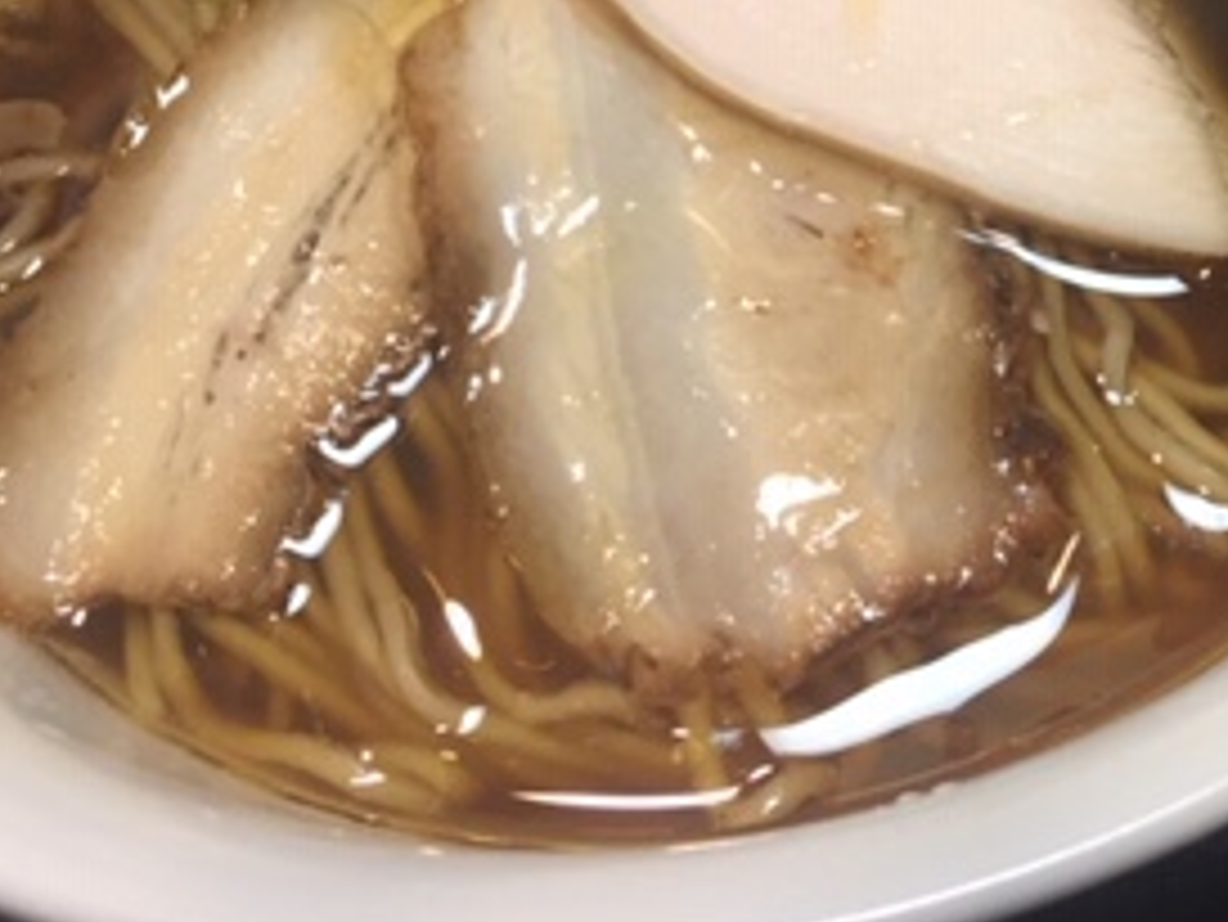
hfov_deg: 27.2
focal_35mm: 68
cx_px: 1183
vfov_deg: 20.7
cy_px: -76
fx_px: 2413
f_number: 2.2
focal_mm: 4.15
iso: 40
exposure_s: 1/30
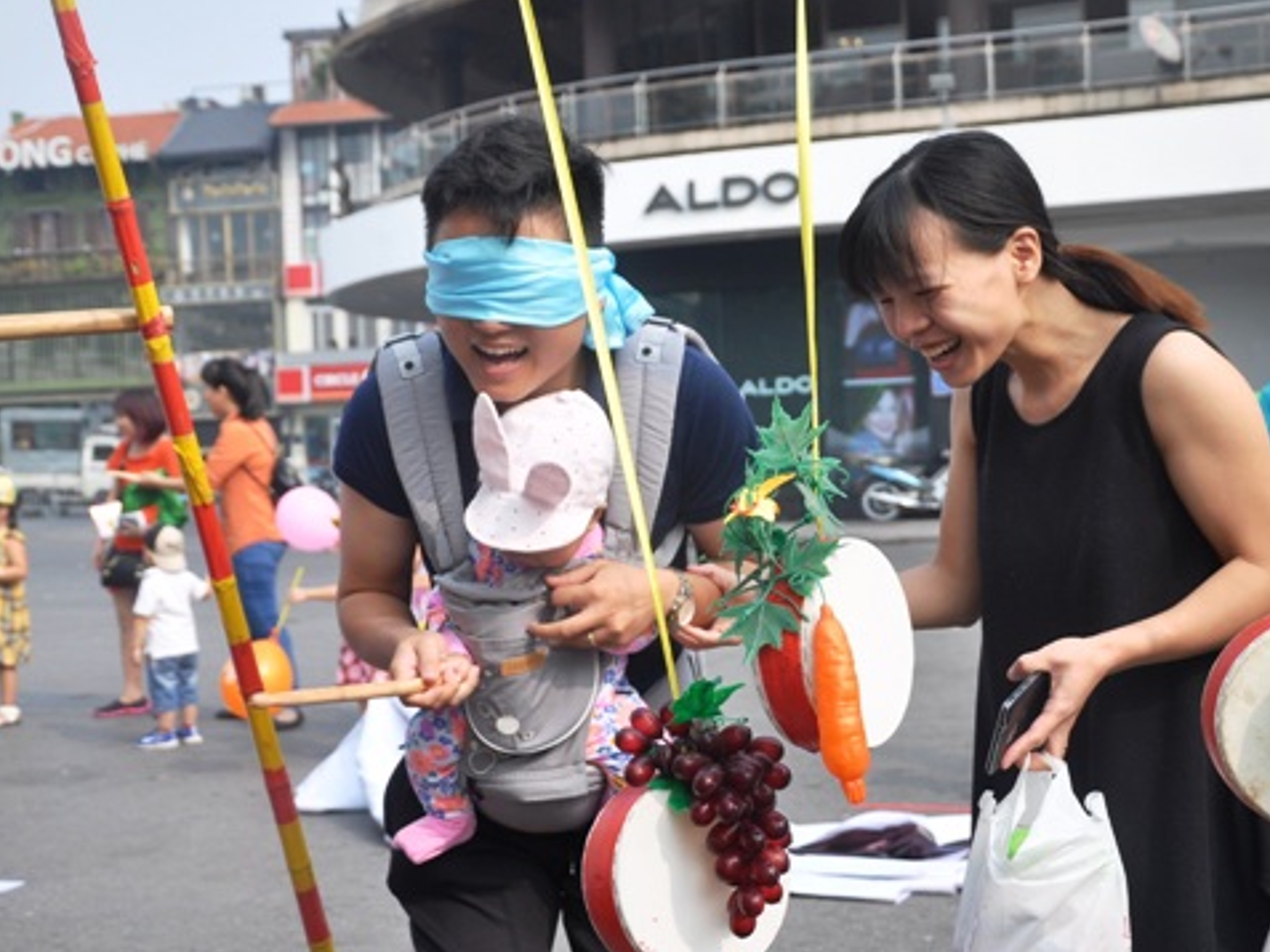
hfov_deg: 33.2
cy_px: 496
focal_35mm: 58
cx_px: 631
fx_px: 2128
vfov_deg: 25.2
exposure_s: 1/640
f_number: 5
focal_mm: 30
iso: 200
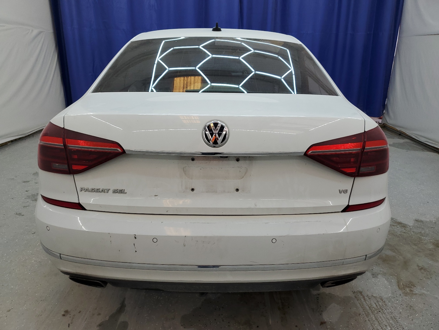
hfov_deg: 67.3
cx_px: 220
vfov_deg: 53.1
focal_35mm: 26
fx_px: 330
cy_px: 165
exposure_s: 1/172
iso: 50
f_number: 1.5
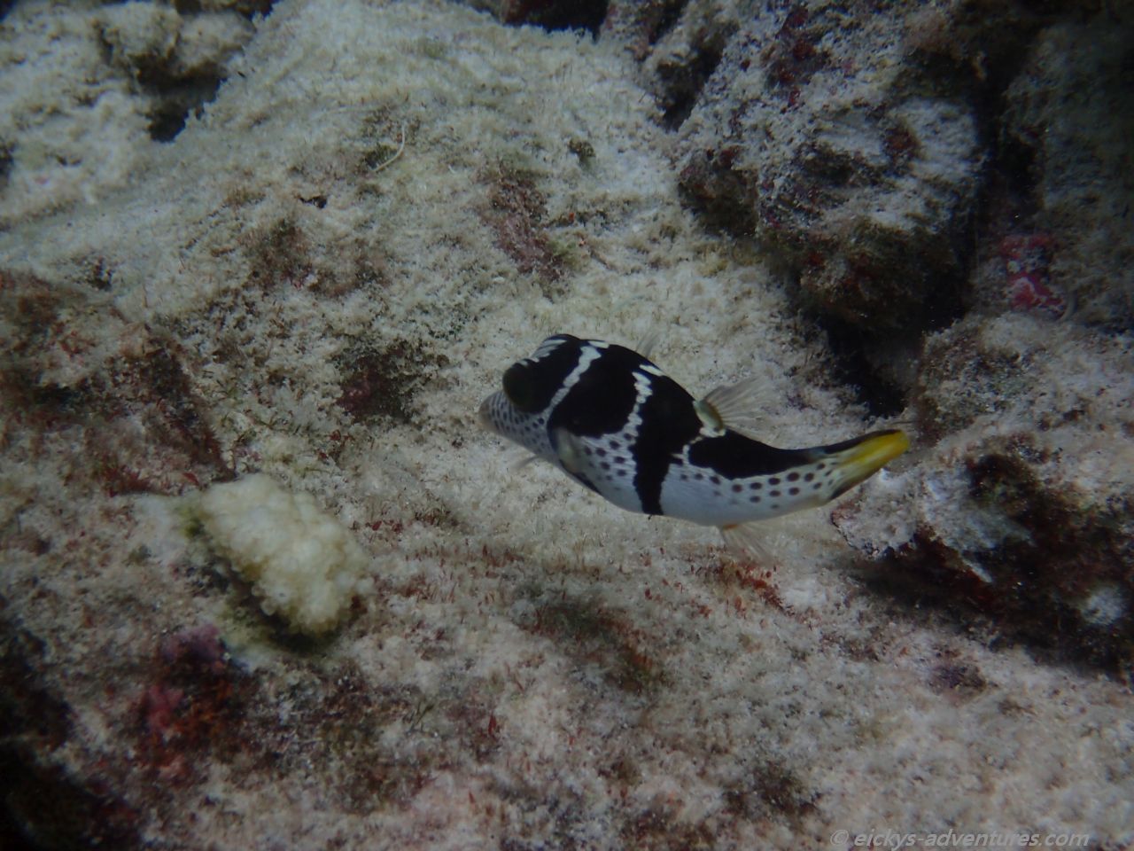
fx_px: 2621
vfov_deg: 18.4
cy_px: 426
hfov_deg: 24.4
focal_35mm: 80
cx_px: 567
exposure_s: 1/320
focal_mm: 14.41
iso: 125
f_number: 5.6
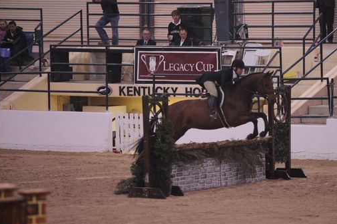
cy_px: 120
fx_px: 2367
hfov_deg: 8.1
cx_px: 209
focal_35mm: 253
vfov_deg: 5.4
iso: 5000
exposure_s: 1/400
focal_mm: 200
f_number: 2.8
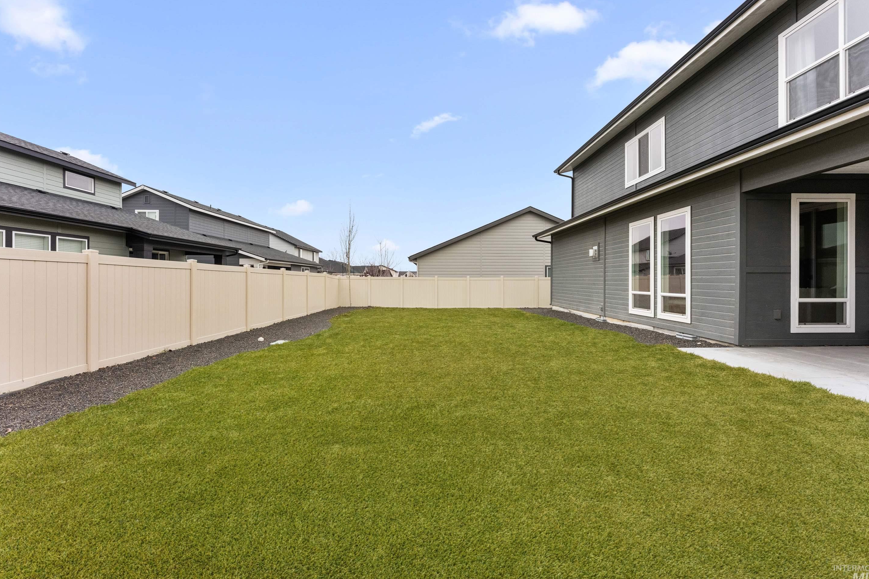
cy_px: 289
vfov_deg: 77.3
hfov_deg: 100.4
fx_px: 362
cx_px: 438
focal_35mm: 15
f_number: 9
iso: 1000
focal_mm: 14
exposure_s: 1/160
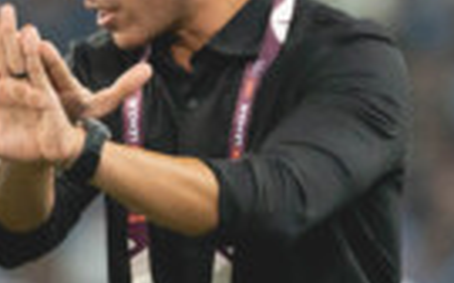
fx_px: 26420
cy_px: 212
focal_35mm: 2138
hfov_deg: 1.0
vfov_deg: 0.6
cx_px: 118
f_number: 6.3
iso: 4000
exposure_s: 1/1250
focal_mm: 588
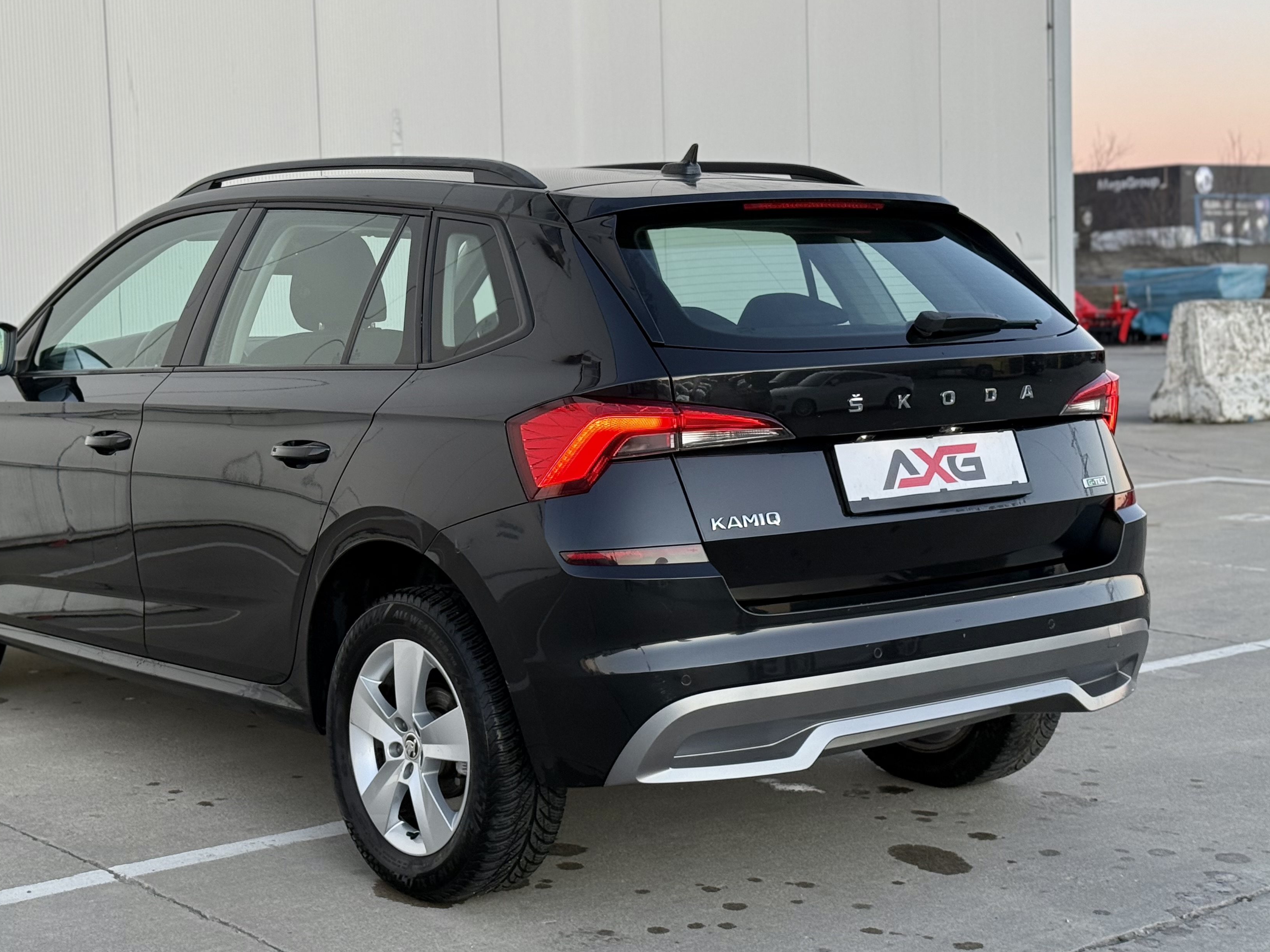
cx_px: 510
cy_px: 452
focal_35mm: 59
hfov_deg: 32.6
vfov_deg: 24.8
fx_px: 2165
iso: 50
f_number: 1.78
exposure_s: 1/100
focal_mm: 6.76
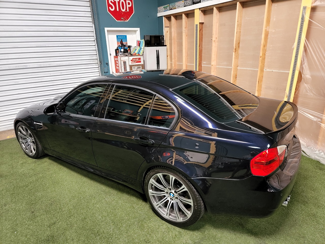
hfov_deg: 73.9
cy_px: 122
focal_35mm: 23
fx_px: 216
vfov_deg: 58.9
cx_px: 162
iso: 800
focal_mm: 5.4
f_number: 1.8
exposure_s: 1/120
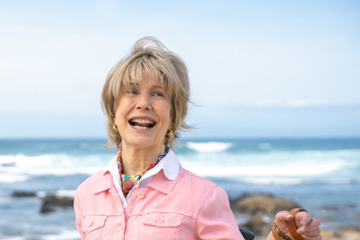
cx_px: 54
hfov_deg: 19.6
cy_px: 195
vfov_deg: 13.3
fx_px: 1026
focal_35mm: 103
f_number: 3.5
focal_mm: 57.9
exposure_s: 1/2500
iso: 160
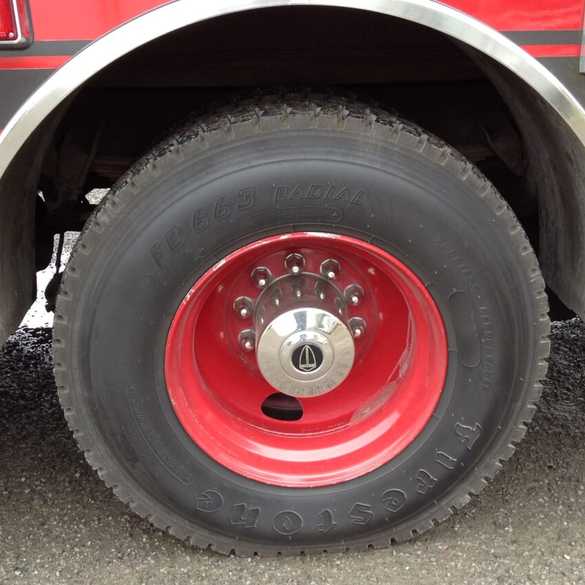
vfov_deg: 41.9
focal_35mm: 40
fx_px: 765
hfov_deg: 41.8
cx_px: 309
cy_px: 288
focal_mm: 3.3
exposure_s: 1/24
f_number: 2.4
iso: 32
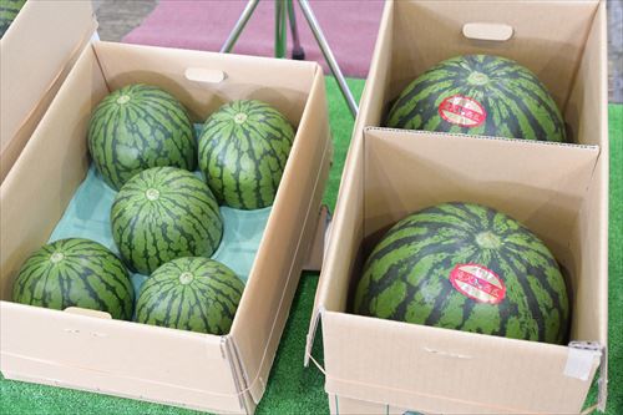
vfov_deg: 28.1
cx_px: 312
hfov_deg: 41.1
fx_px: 830
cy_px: 208
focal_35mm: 48
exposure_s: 1/100
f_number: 5
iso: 2500
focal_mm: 32
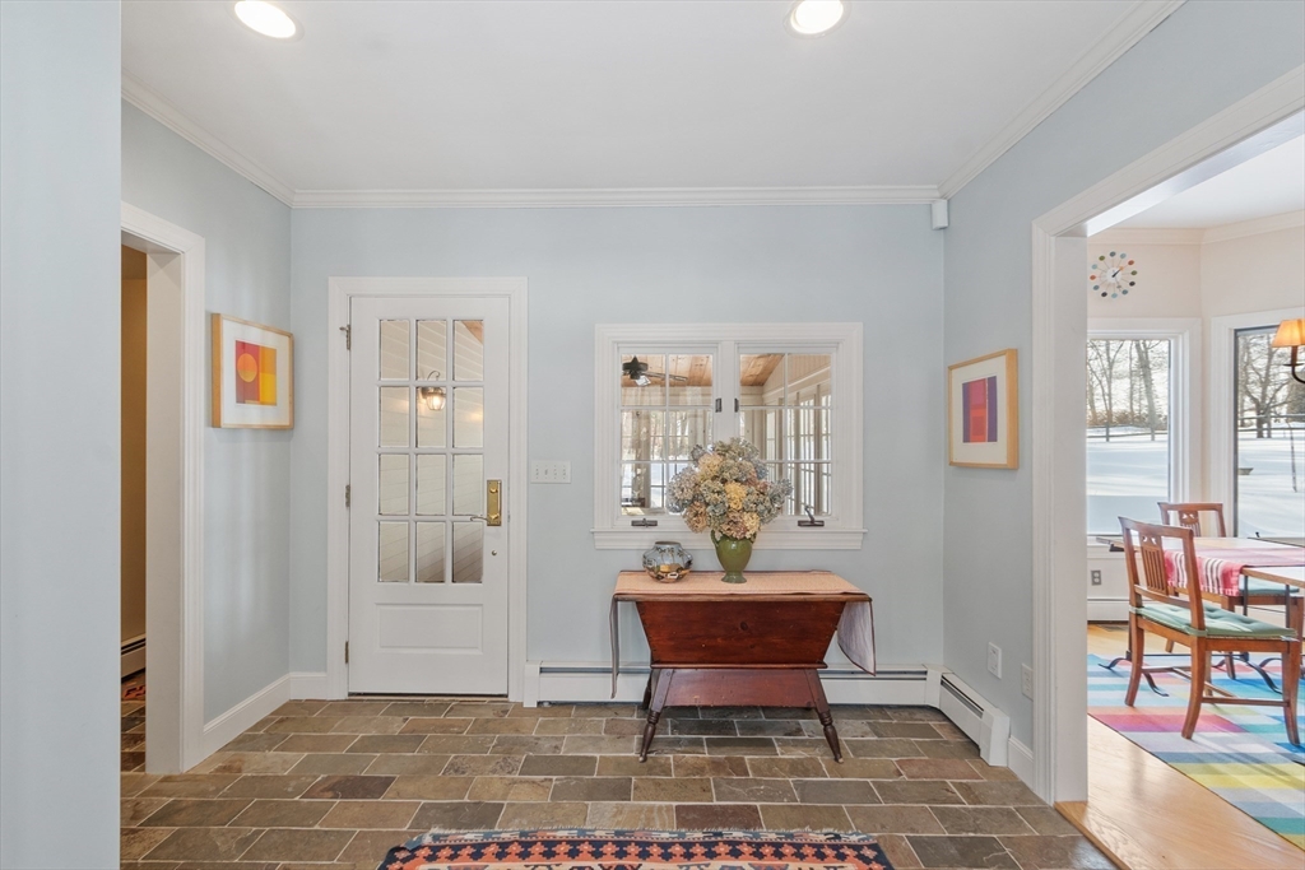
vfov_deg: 77.3
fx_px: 544
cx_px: 652
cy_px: 435
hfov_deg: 100.4
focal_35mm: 15
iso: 320
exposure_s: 1/2.5
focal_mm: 10
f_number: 8
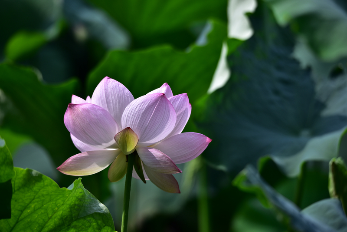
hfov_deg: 7.6
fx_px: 2603
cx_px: 174
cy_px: 116
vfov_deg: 5.1
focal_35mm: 270
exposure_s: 1/1250
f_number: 5.6
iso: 200
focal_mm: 270
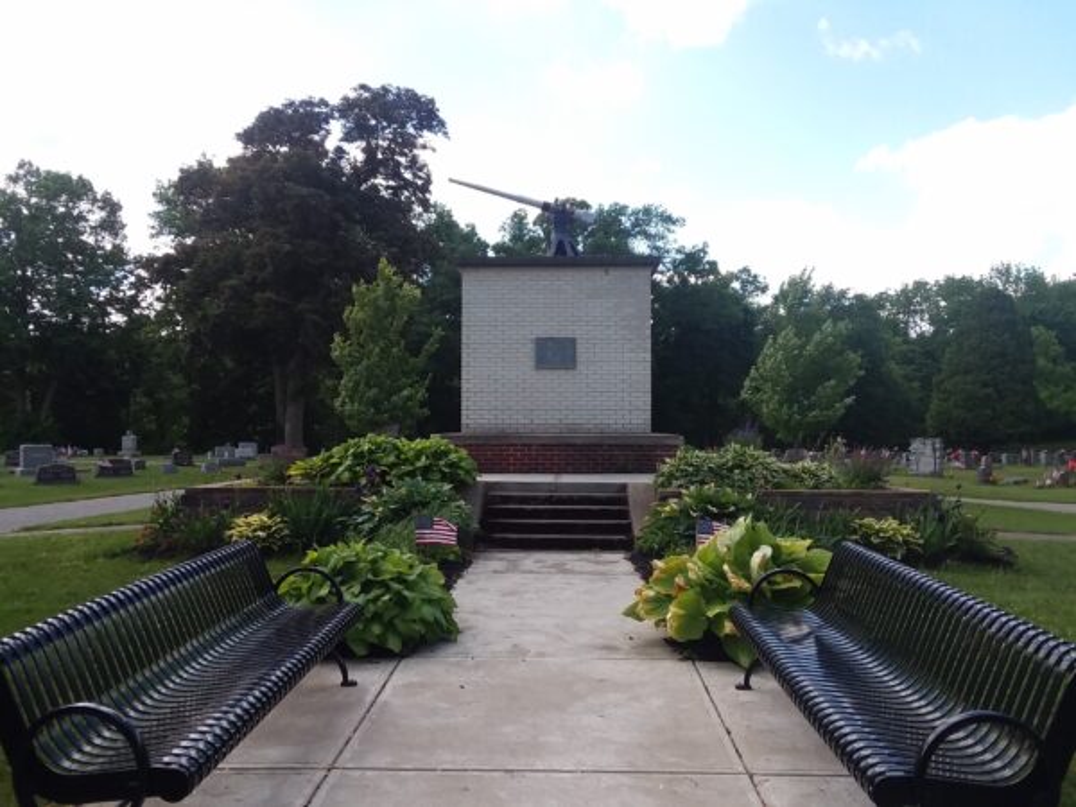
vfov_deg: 48.2
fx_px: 901
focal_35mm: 29
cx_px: 538
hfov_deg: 61.7
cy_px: 404
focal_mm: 2.47
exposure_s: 1/622
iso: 40
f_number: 1.9
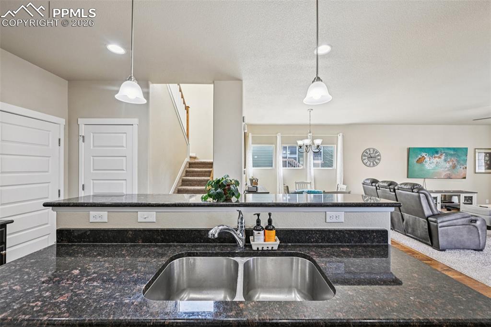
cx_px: 246
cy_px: 164
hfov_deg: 104.3
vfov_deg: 81.2
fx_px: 191
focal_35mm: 14
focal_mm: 14
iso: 400
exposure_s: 1/13
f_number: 11
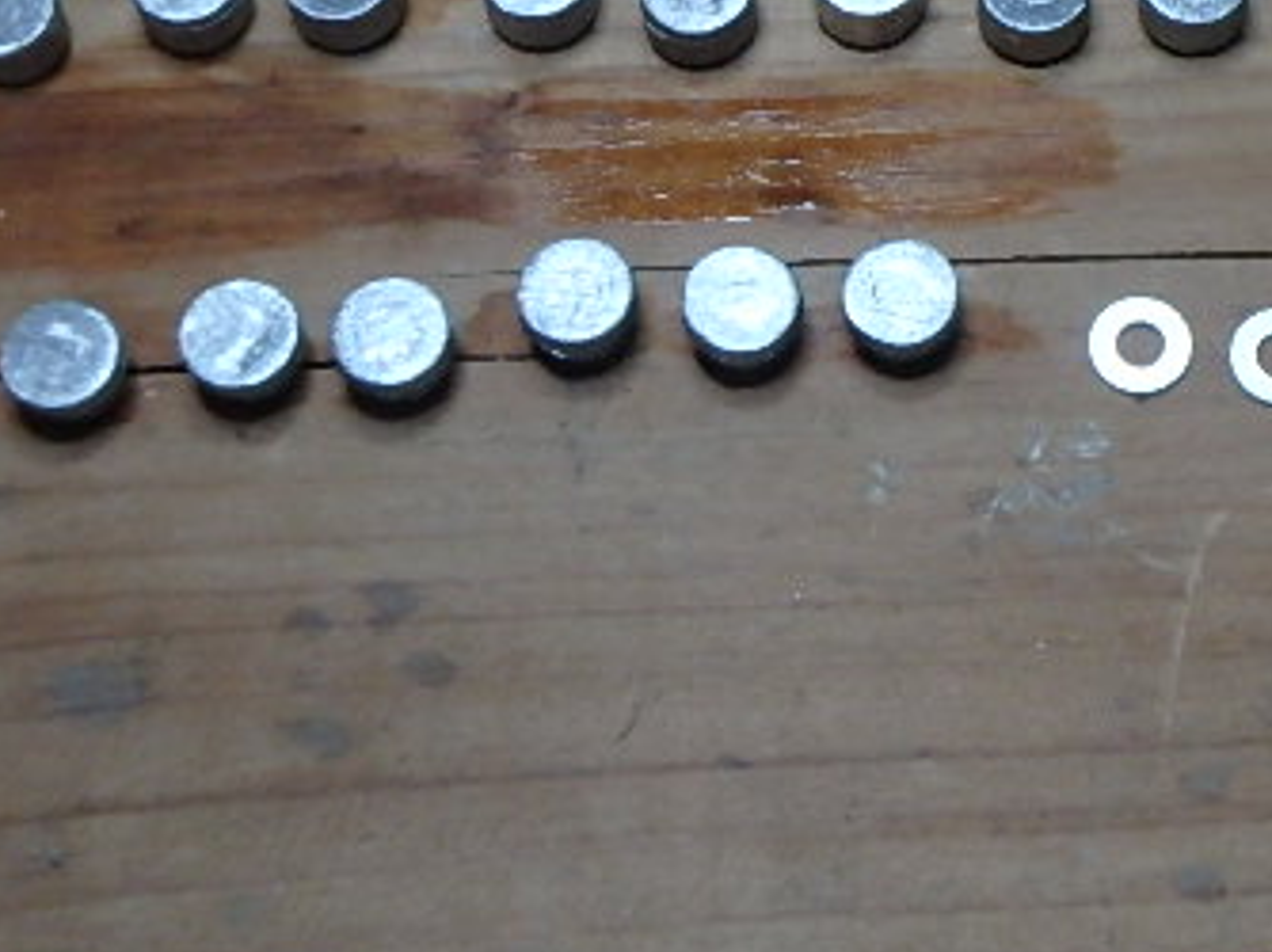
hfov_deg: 20.6
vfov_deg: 15.7
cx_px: 1059
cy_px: 362
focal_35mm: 94
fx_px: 3452
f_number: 5.2
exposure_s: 1/50
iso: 800
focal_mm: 8.7
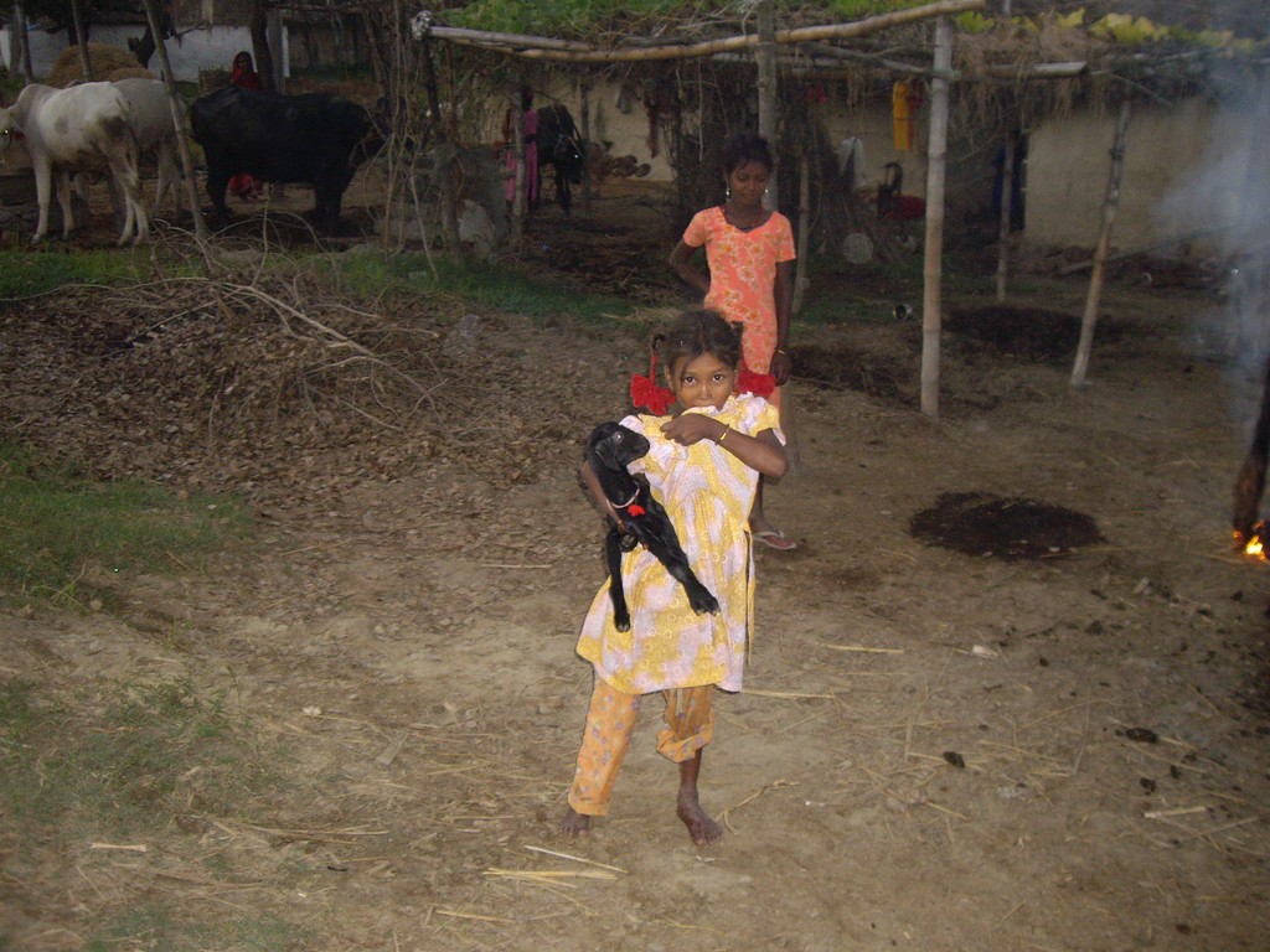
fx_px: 1394
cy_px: 476
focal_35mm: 38
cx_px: 635
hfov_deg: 49.0
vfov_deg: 37.7
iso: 200
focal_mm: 6.2
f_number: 2.7
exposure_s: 1/40
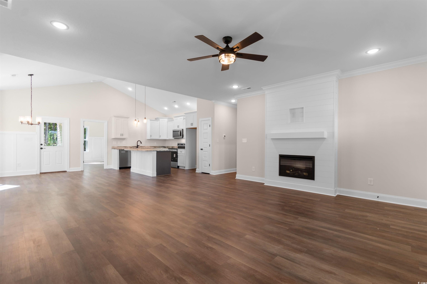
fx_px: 178
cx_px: 214
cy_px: 142
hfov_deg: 100.4
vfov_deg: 77.3
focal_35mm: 15
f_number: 4.5
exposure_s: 1
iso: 100
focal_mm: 10
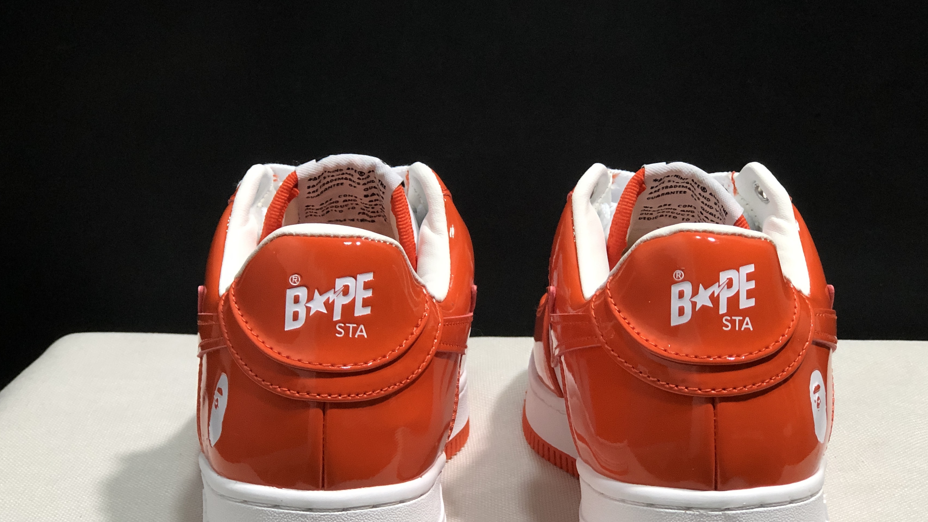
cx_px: 495
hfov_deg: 29.0
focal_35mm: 73
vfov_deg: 16.5
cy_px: 307
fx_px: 1796
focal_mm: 6.6
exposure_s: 1/30
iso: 100
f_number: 2.8
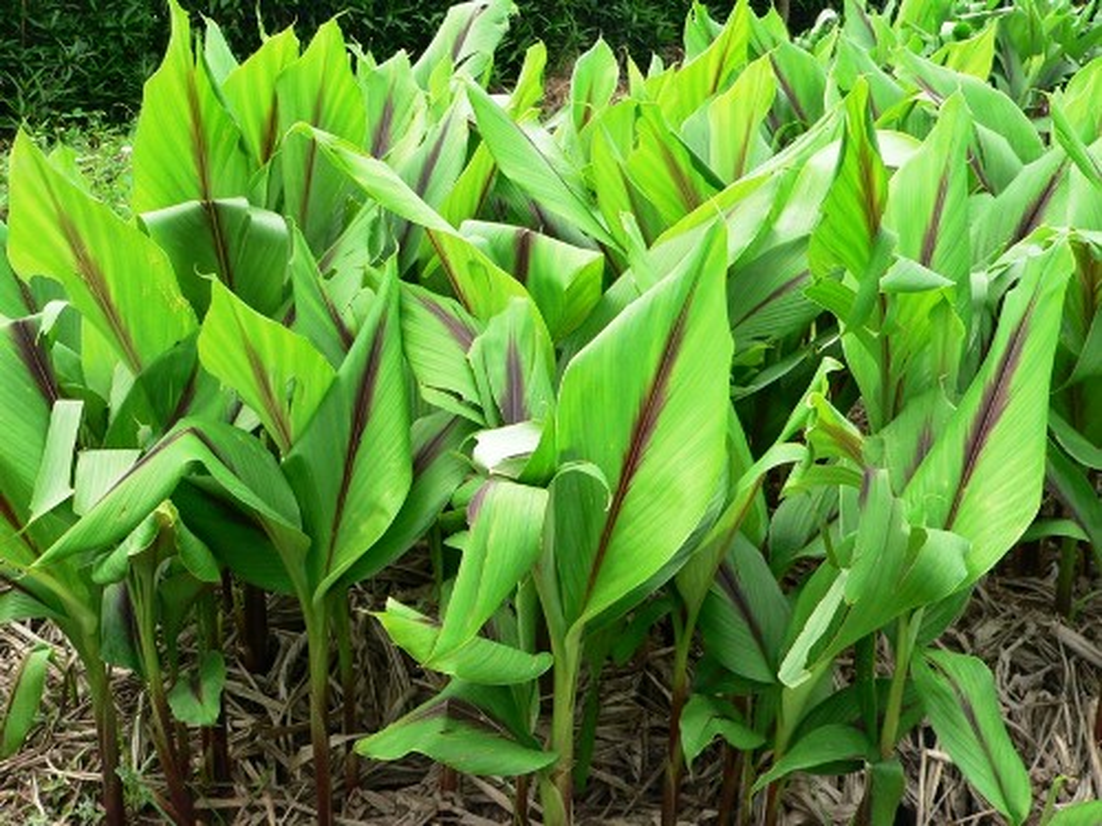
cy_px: 413
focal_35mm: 48
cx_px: 551
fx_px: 1528
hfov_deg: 39.7
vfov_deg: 30.3
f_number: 2.8
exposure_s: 1/640
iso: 200
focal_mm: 8
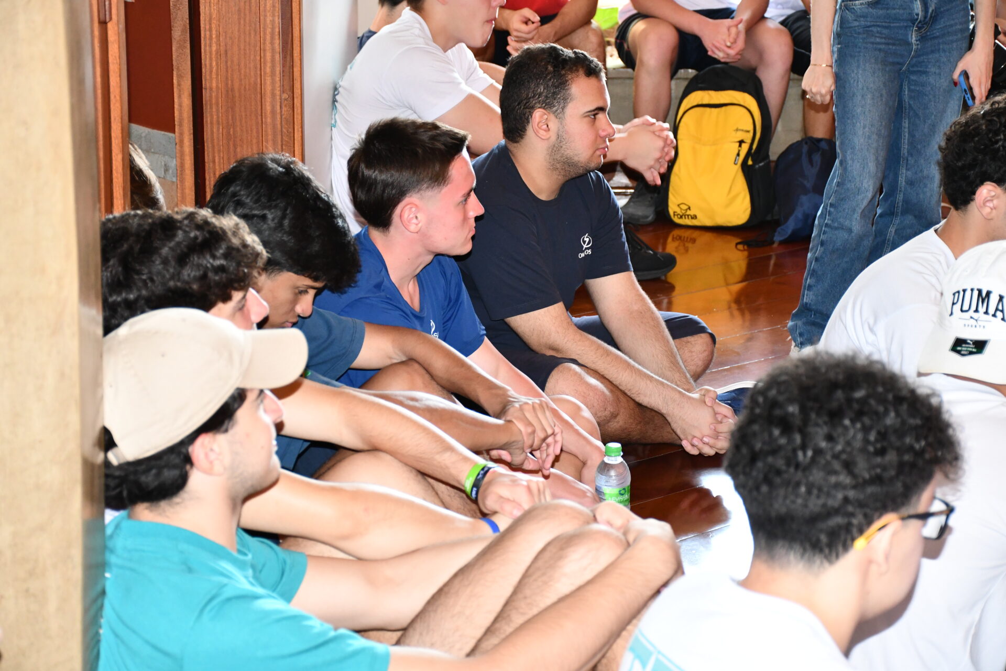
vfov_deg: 17.5
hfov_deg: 26.0
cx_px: 503
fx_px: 2179
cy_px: 336
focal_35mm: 78
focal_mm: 52
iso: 2000
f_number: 4.8
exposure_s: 1/60
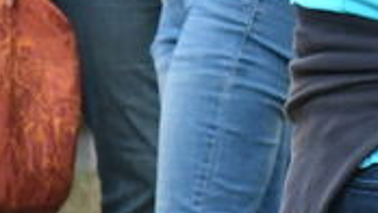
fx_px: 21707
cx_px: 1058
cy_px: -167
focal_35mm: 2165
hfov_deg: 1.0
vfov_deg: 0.6
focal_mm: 200
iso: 2000
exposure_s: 1/320
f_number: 9
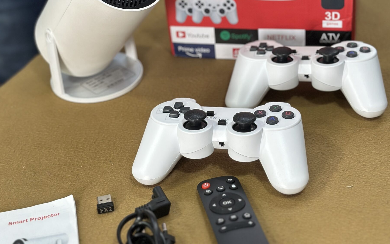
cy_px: 82
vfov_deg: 18.1
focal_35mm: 72
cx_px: 194
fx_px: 765
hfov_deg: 28.6
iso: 160
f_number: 1.78
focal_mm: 6.86
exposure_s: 1/100
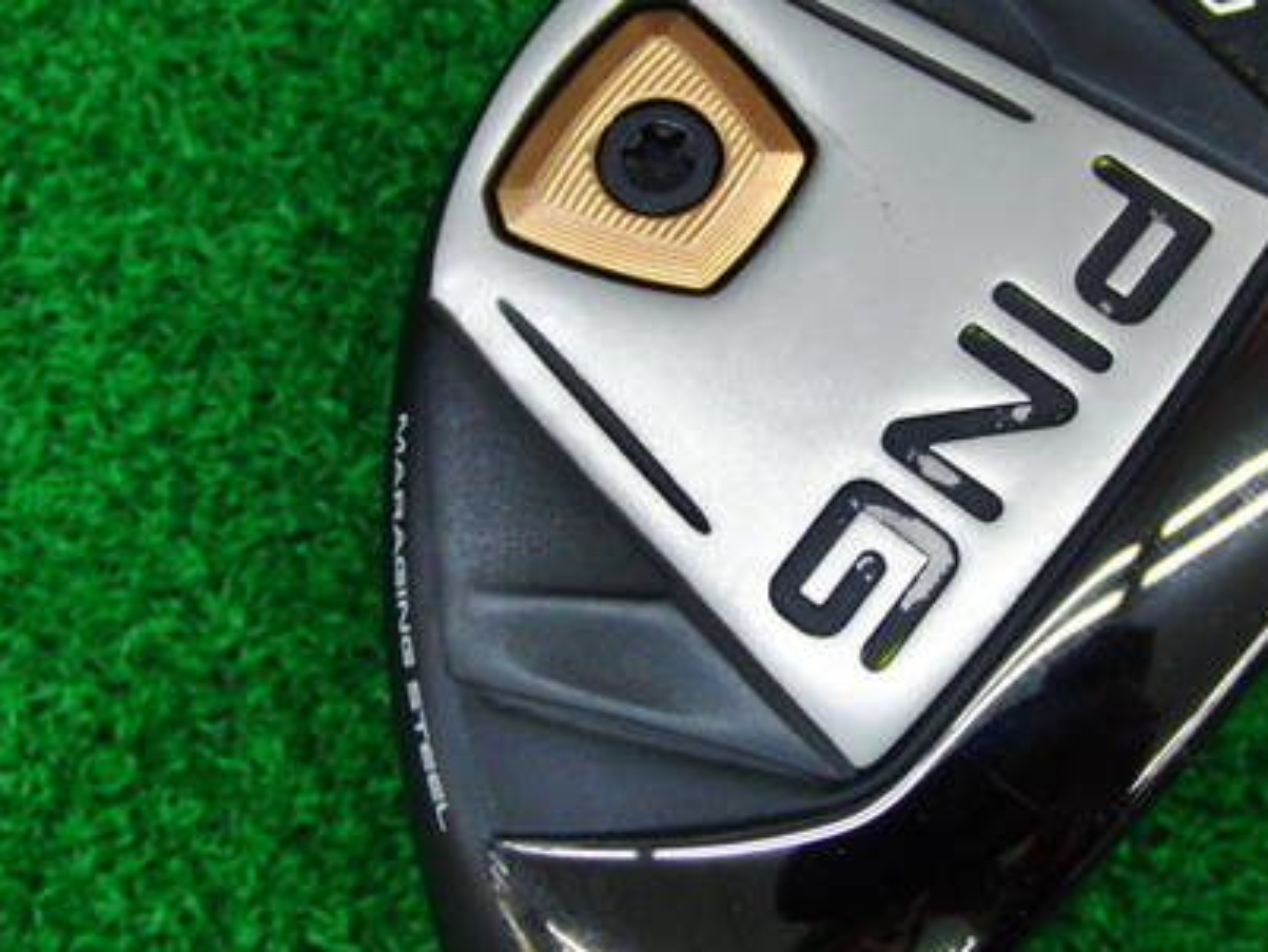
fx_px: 2162
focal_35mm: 59
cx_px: 854
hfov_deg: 32.4
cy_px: 405
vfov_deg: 24.8
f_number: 3.6
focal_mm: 6.42
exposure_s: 1/60
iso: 400
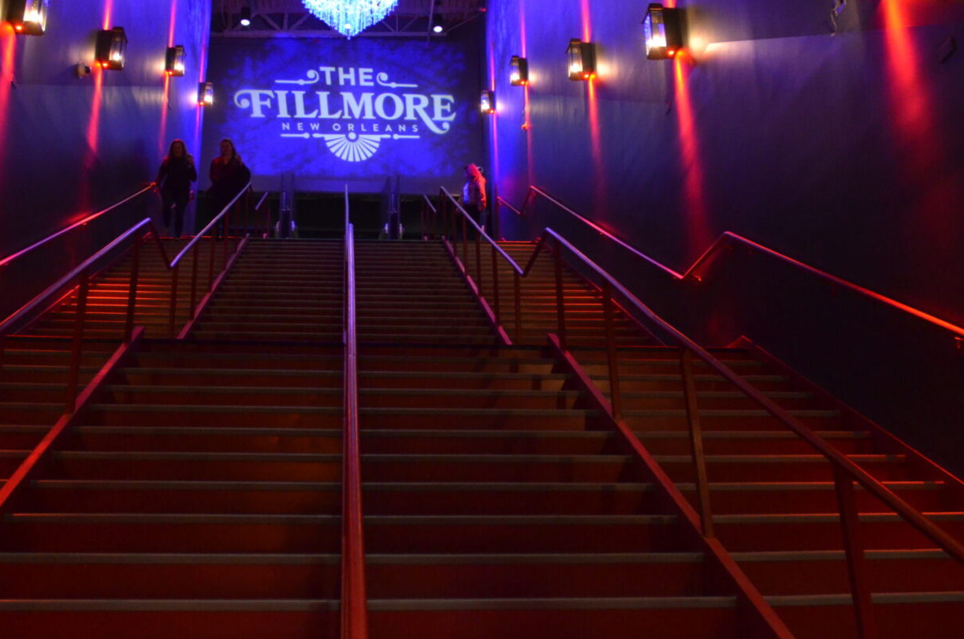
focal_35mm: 36
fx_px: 962
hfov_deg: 53.1
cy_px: 277
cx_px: 419
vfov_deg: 36.7
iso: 2500
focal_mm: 18
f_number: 3.5
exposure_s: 1/25
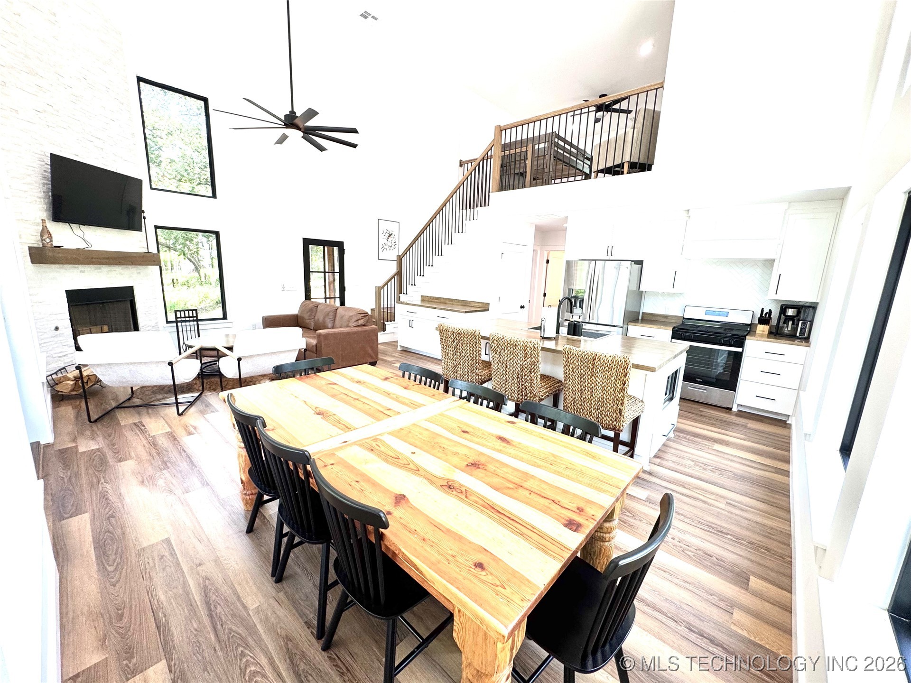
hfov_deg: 102.1
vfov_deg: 85.7
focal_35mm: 14
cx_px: 456
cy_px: 342
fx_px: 368
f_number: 2.2
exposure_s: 1/120
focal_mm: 2.22
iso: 80
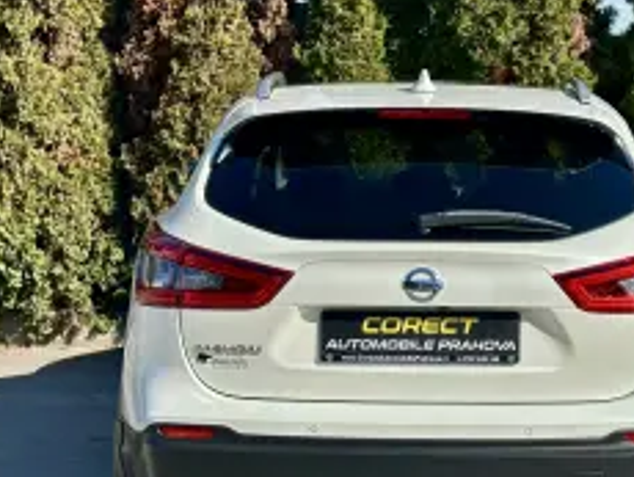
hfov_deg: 25.8
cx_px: 422
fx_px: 1375
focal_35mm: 75
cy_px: 309
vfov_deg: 19.6
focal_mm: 6.86
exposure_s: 1/5000
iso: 64
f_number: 1.78
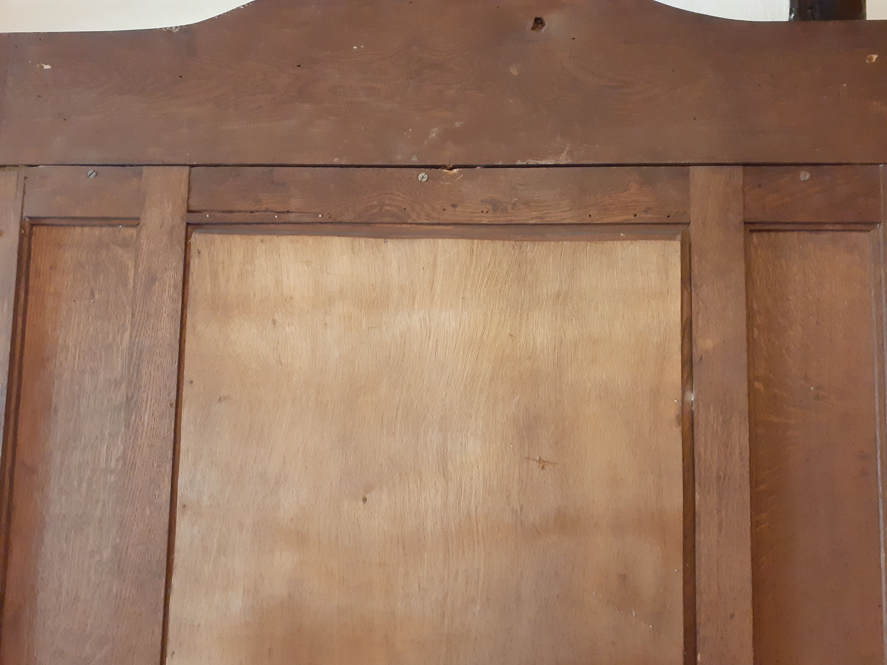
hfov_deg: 65.3
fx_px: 692
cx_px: 444
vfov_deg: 51.4
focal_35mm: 27
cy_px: 332
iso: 320
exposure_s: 1/25
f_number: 1.9
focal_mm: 3.6
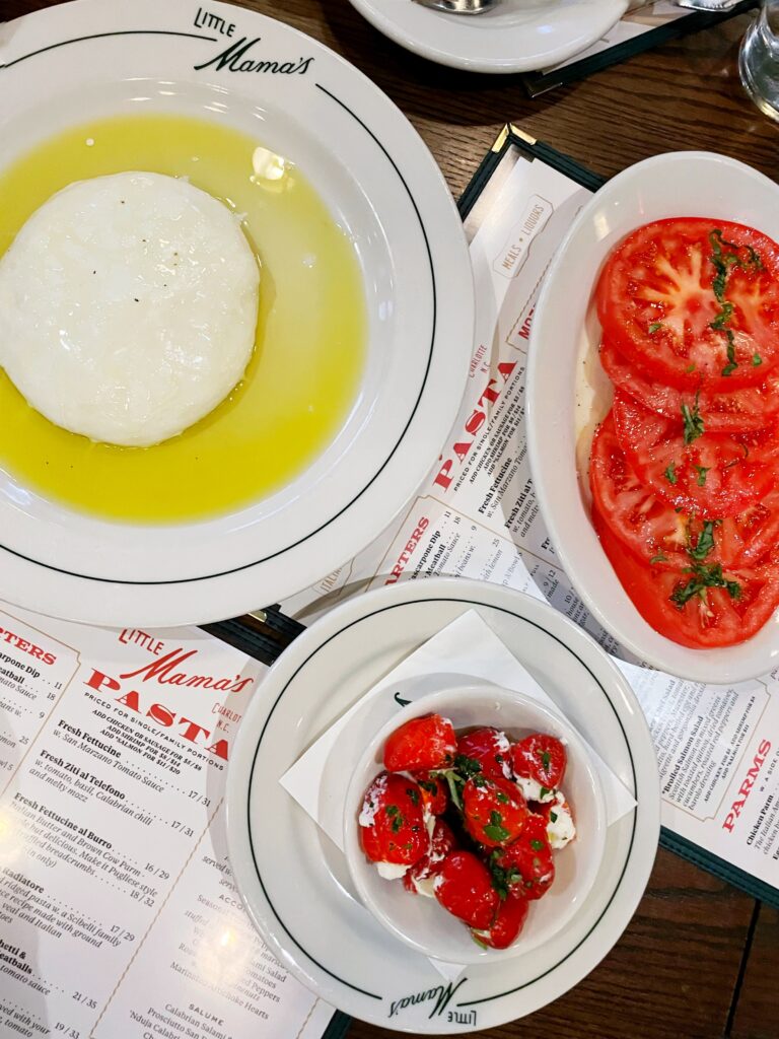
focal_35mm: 26
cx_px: 390
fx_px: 780
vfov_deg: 67.3
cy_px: 520
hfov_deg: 53.1
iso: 500
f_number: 1.6
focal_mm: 4.2
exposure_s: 1/30
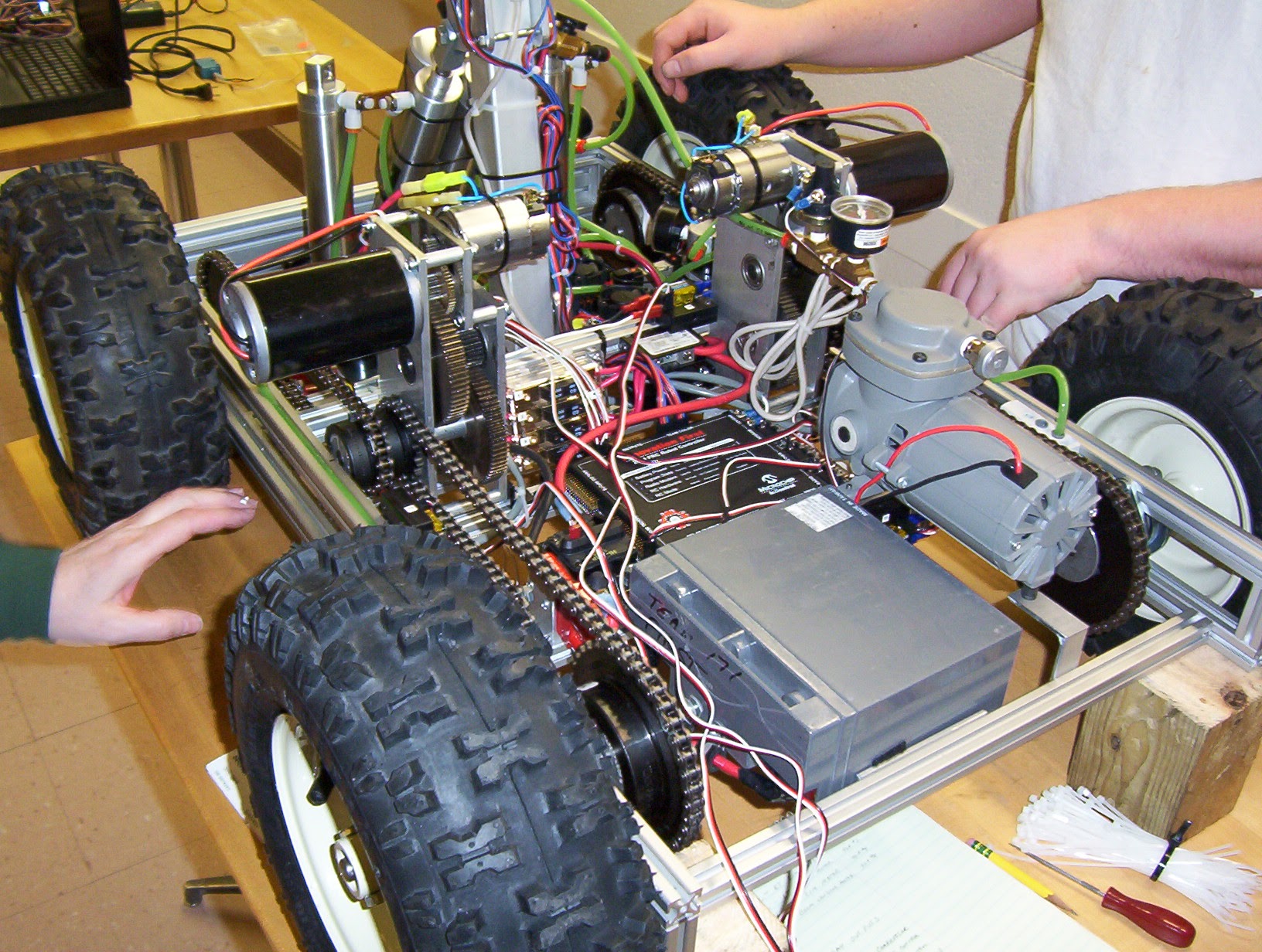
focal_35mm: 36
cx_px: 631
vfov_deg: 39.8
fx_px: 1316
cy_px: 476
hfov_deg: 51.2
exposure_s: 1/30
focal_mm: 5.54
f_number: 2.76
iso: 140
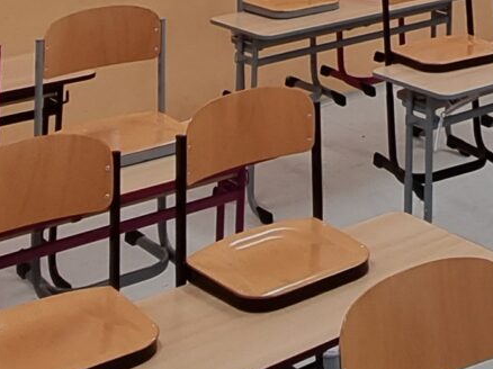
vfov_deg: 15.4
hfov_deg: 23.2
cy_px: -379
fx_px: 1082
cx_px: 610
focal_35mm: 76
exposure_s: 1/100
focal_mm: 2.2
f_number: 2.2
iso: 64
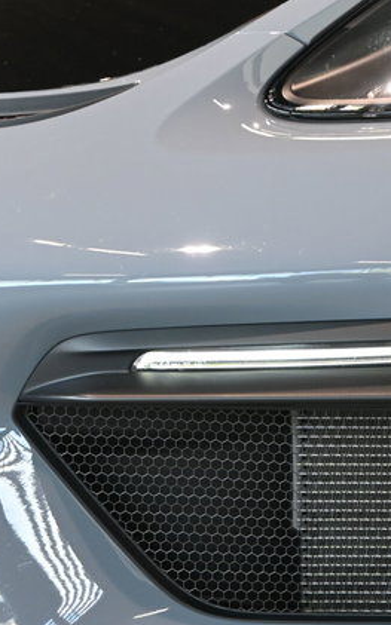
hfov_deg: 9.7
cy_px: 339
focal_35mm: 134
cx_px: 430
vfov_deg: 15.6
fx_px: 2285
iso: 500
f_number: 5.3
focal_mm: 36
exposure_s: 1/60
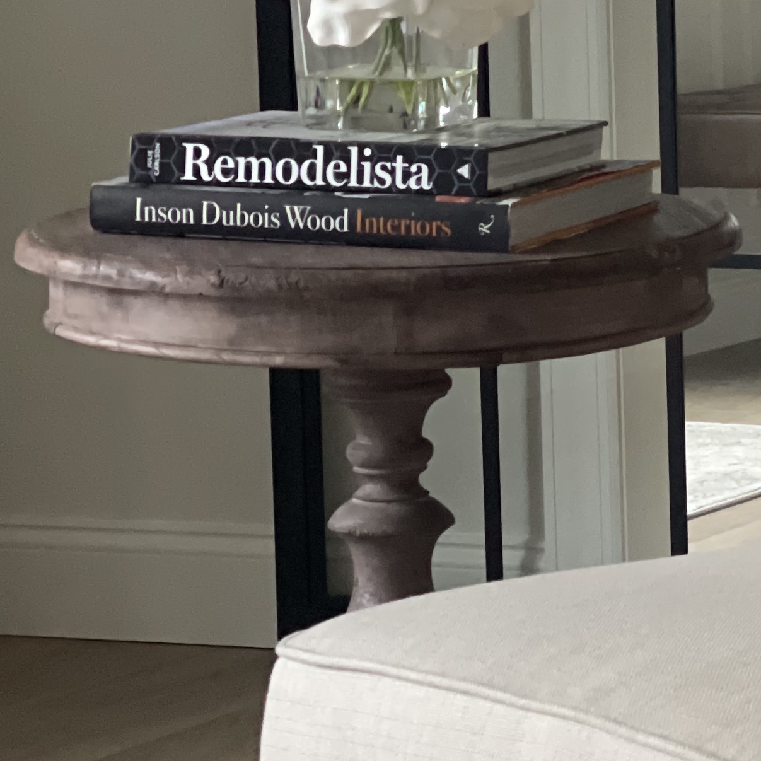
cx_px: 952
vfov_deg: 9.3
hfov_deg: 9.1
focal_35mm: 189
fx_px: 4701
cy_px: 295
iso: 400
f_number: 2.2
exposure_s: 1/25
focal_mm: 7.5
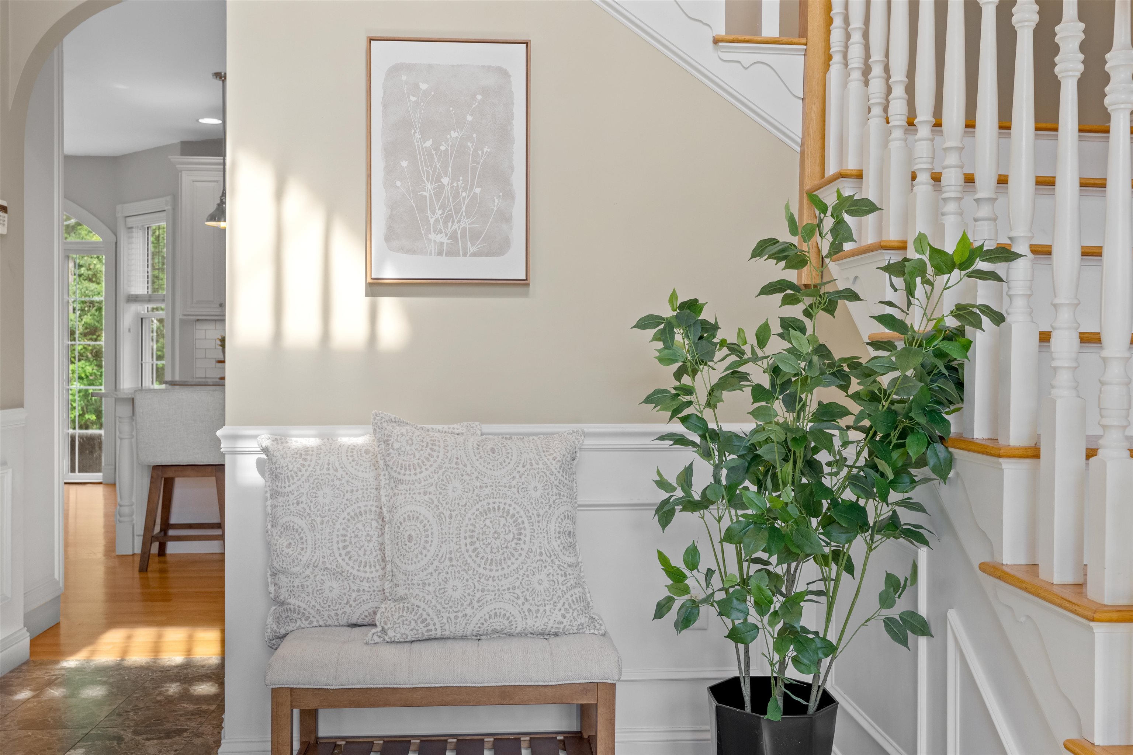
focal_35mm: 35
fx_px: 1101
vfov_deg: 37.9
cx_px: 566
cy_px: 378
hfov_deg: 54.4
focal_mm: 35
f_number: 8
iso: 320
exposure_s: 1/5
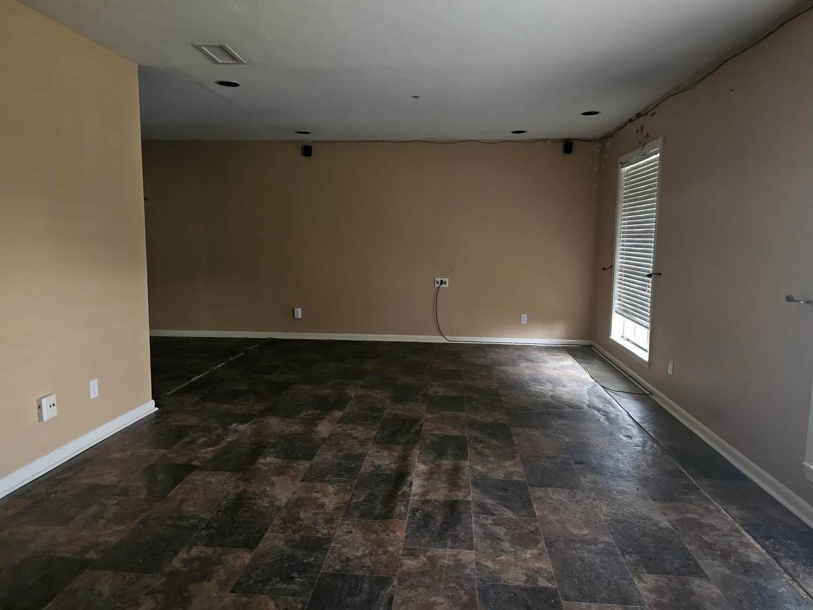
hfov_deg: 73.9
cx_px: 406
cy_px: 305
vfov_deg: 58.9
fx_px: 540
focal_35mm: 23
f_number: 1.7
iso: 1600
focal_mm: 6.3
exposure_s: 1/24
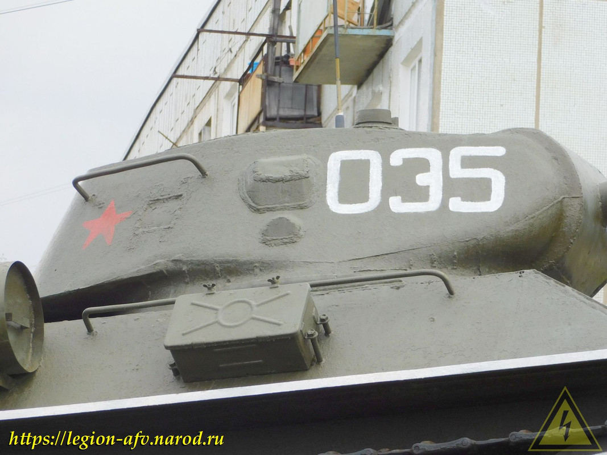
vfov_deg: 4.4
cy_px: 228
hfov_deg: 5.9
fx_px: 5891
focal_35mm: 336
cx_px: 304
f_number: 5.8
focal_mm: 59.7
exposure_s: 1/250
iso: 125
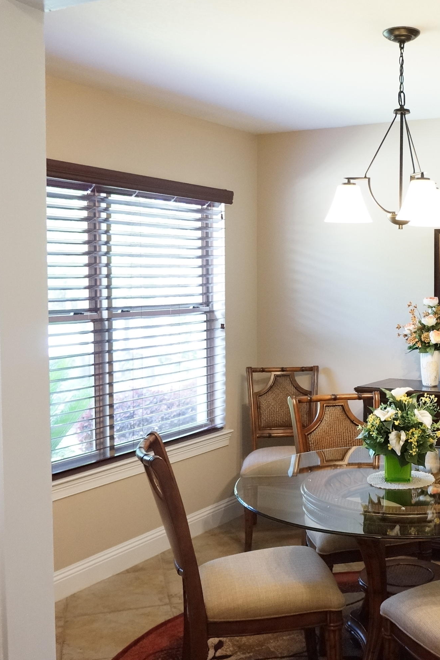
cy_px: 328
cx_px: 399
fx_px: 752
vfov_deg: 47.4
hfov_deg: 31.1
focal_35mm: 41
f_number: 4
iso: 6400
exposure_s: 1/250
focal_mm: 18
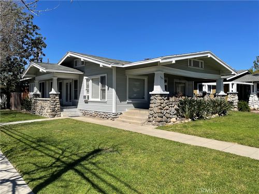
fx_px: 195
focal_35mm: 26
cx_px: 130
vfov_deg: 53.1
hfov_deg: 67.3
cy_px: 97
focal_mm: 4.2
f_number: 1.6
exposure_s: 1/3861
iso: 32
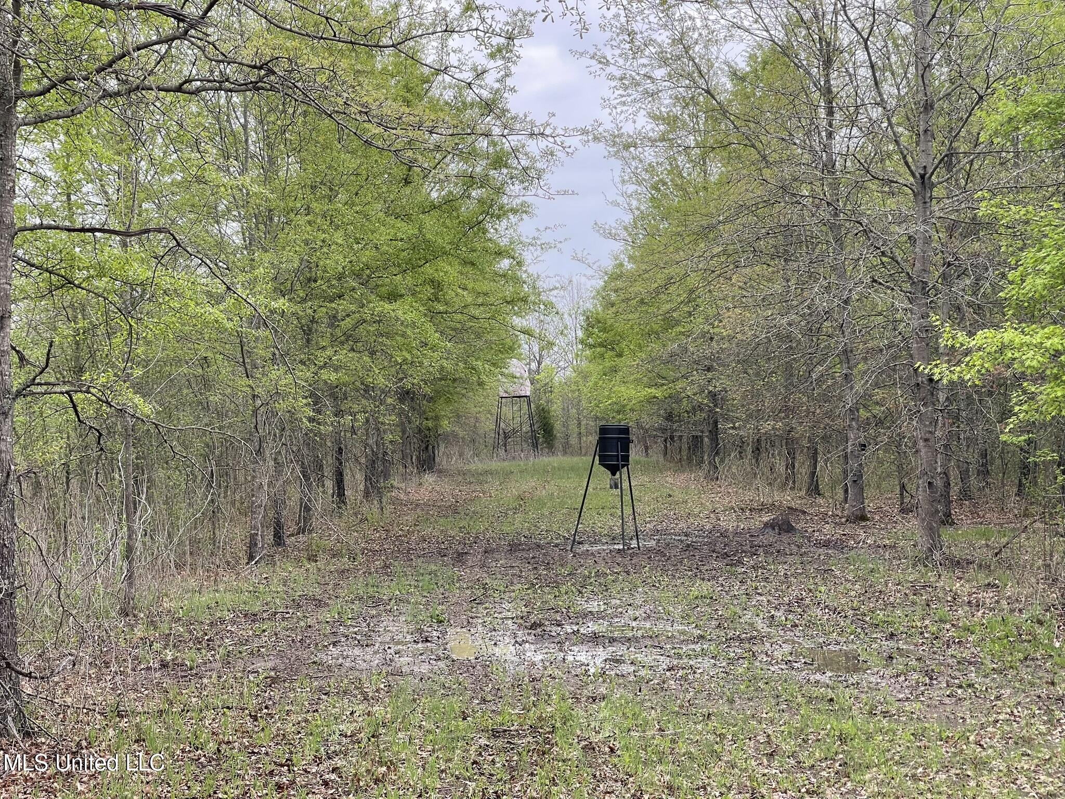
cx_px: 532
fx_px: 1969
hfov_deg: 30.3
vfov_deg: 22.9
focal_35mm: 64
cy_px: 400
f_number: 2.2
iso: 20
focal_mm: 7.5
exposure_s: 1/164
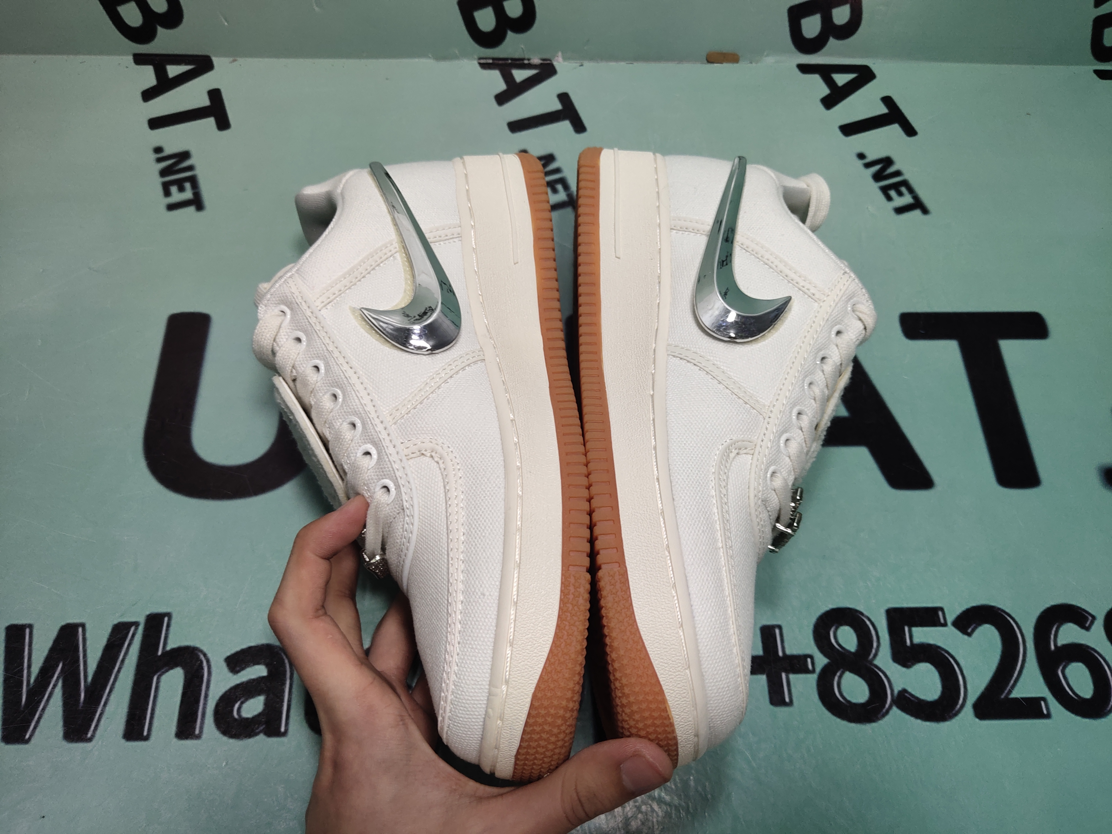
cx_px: 556
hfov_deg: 60.0
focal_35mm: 30
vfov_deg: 46.8
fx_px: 964
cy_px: 417
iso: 50
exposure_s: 1/100
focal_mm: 4.35
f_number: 1.79
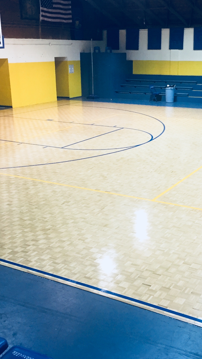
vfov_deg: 46.4
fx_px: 419
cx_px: 137
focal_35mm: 44
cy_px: 182
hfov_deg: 26.9
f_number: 2.2
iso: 125
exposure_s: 1/30
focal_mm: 4.15
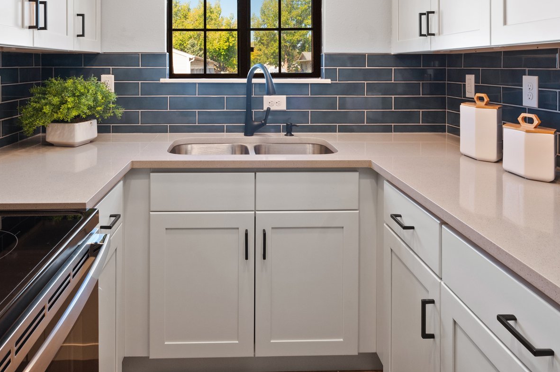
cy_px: 88
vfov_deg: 47.4
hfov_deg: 69.2
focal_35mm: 26
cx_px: 246
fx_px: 404
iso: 800
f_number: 8
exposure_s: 1/20
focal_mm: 15
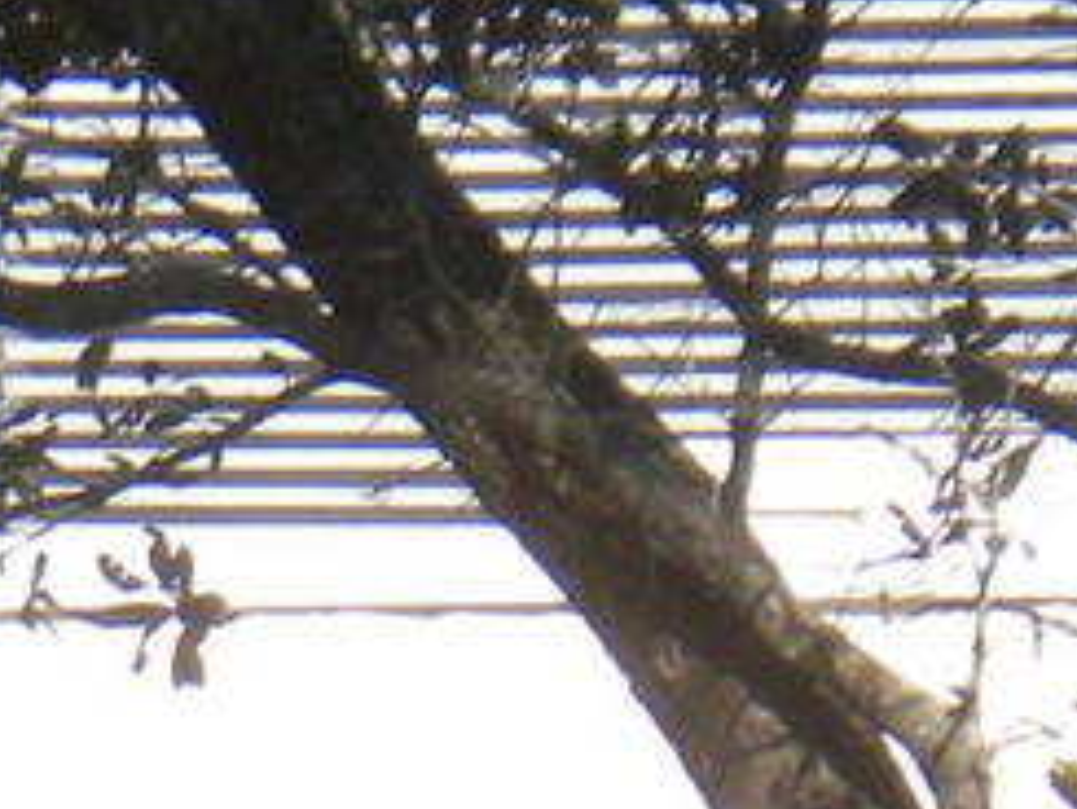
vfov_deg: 2.6
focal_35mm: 554
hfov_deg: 3.6
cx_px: -717
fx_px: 17245
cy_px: 2475
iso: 150
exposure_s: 1/524
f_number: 5.1
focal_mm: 15
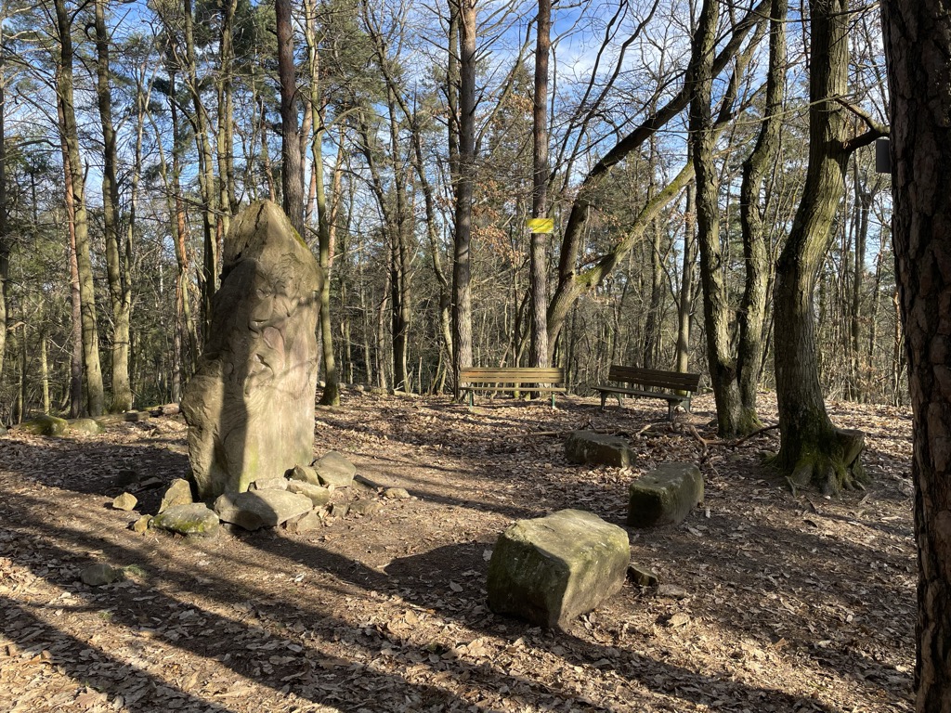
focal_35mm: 26
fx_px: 714
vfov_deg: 53.1
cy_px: 356
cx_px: 476
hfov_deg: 67.3
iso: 32
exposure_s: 1/686
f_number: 1.6
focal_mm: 4.2
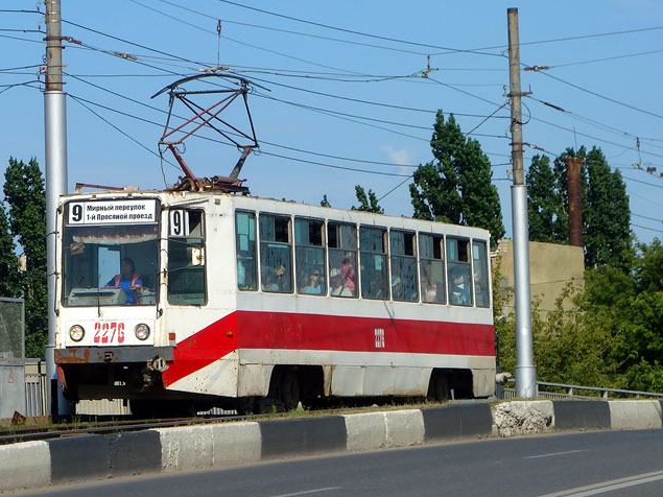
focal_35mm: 160
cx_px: 179
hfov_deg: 12.3
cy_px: 99
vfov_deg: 9.3
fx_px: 3064
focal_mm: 32.52
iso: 125
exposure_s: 1/500
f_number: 8
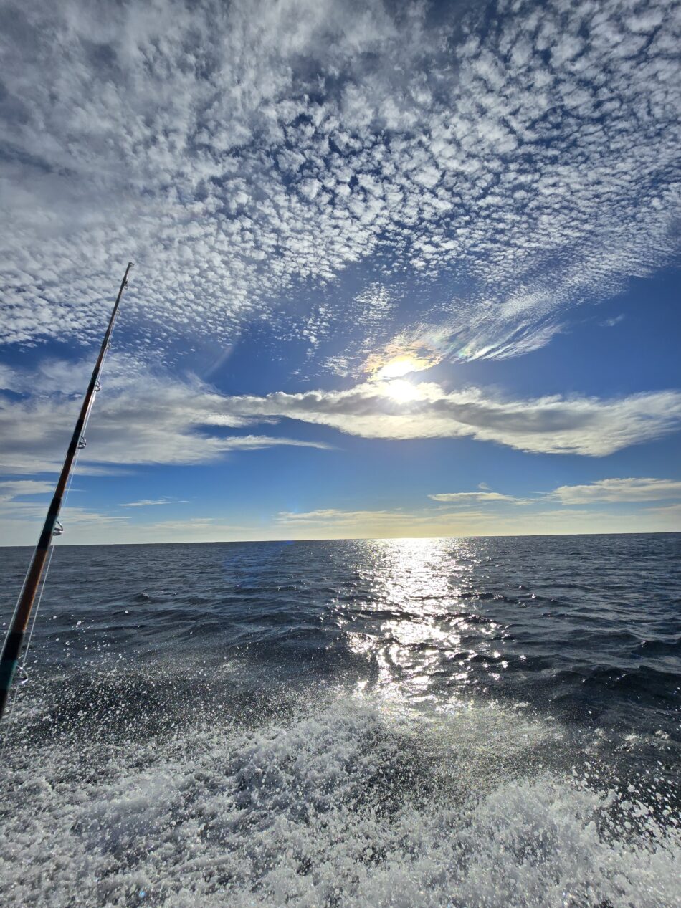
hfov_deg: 89.9
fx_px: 341
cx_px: 340
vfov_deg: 106.2
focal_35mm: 13
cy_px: 454
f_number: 2.2
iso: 50
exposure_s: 1/10825
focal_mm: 2.2
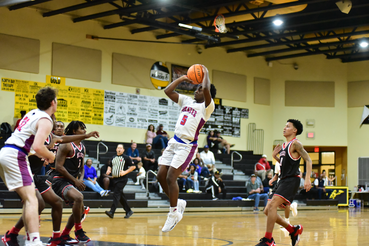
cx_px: 184
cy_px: 123
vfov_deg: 17.1
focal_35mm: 80
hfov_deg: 25.4
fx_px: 820
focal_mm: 80
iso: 12800
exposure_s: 1/800
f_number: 2.8
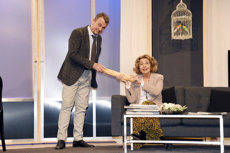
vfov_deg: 14.4
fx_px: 606
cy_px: 76
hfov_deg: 21.5
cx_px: 115
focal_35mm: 95
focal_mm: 95
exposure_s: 1/125
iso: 500
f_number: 6.3
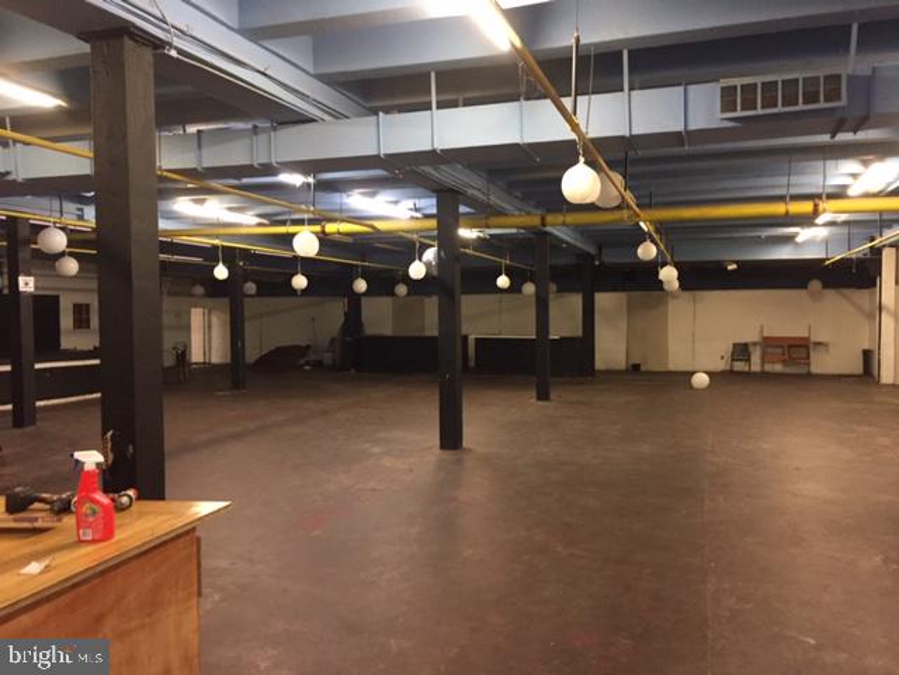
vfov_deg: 48.2
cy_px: 338
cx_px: 450
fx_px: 753
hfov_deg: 61.7
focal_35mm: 29
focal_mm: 4.15
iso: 250
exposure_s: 1/24
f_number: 2.2
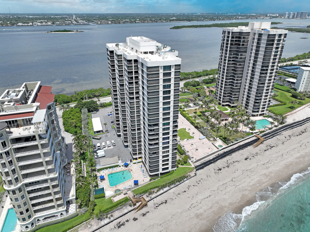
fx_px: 215
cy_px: 116
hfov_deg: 71.6
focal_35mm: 24
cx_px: 155
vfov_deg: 56.8
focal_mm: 12.29
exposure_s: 1/2500
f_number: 2.8
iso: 110
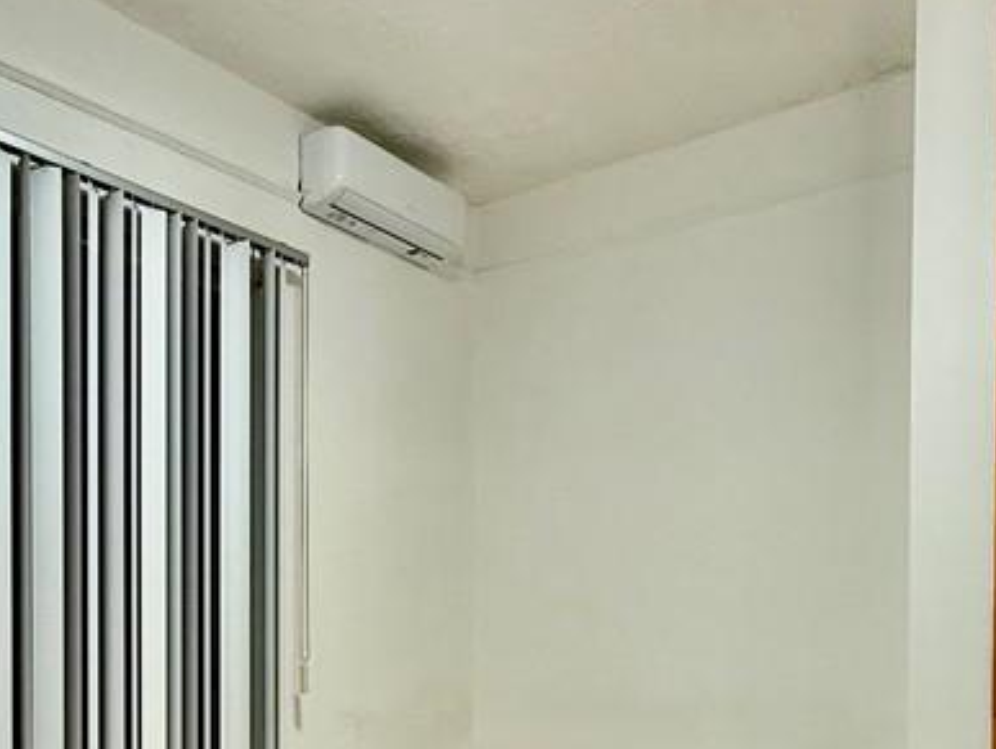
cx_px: 304
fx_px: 1066
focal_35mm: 37
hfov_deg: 48.9
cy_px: 669
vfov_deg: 36.4
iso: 250
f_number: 2.2
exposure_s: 1/60
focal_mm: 2.22
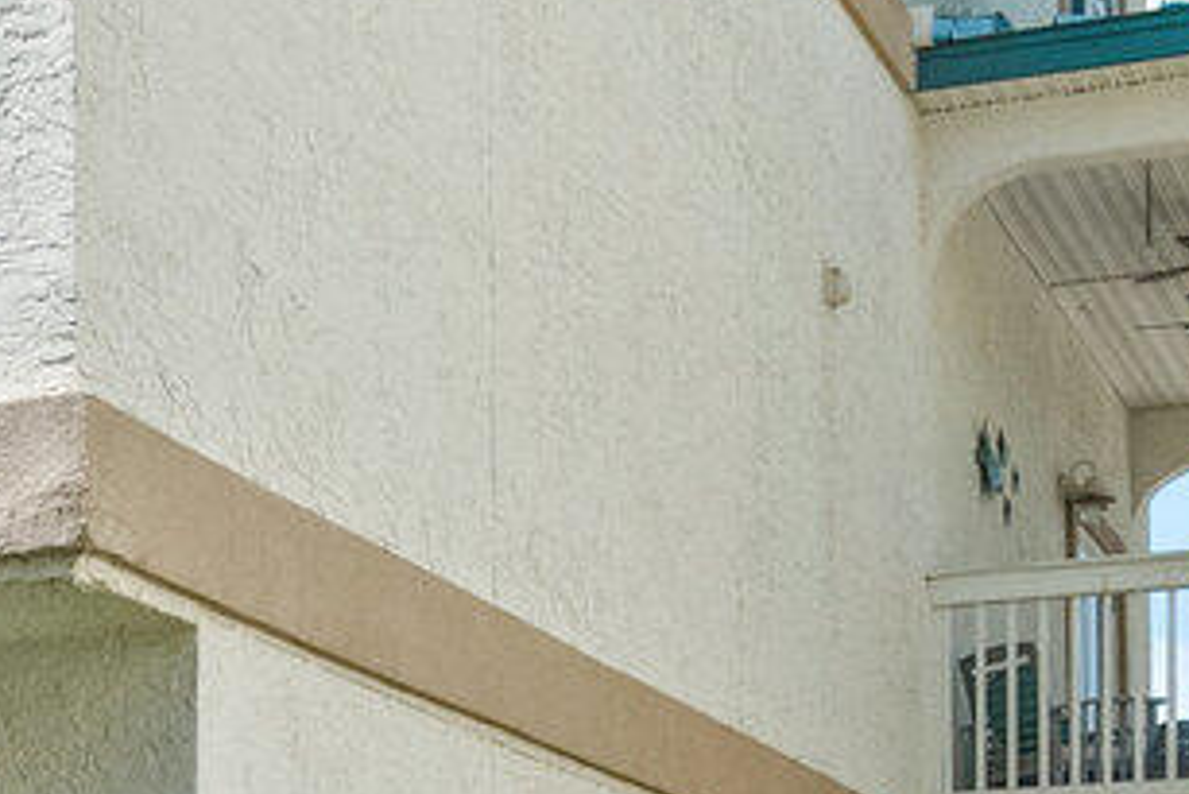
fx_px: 3304
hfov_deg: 19.9
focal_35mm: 100
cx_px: 70
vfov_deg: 13.0
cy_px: 1191
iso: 800
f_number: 8
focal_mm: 10
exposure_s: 1/200
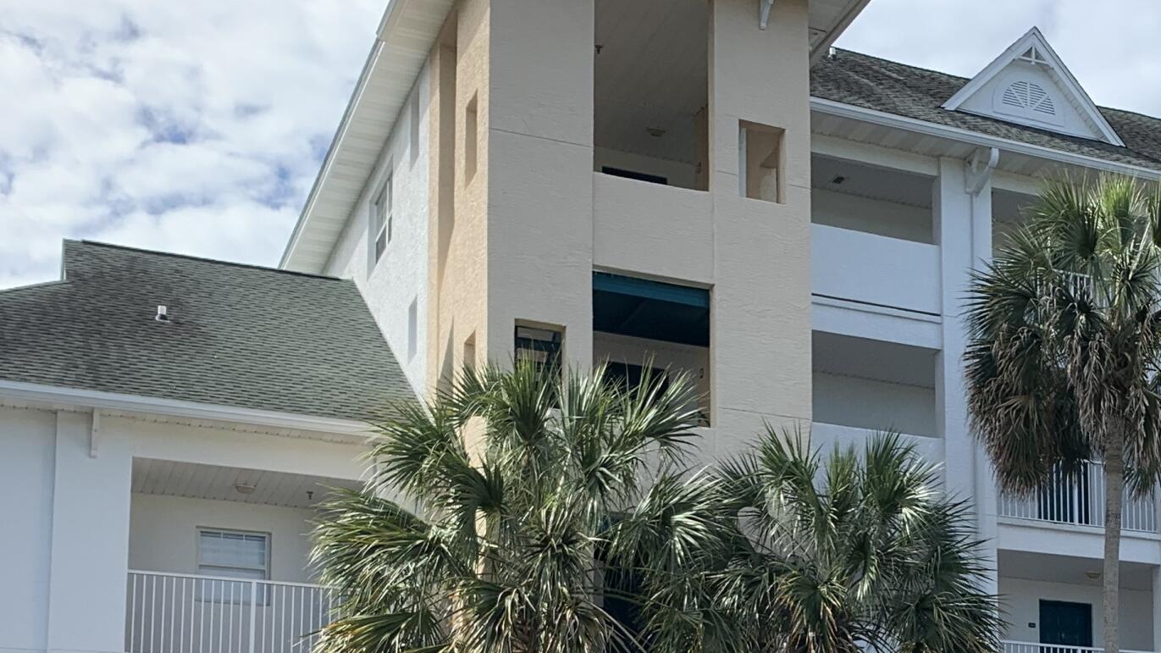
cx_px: 932
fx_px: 1909
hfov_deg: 32.9
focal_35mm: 62
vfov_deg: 18.4
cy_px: 789
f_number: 1.8
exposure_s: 1/1387
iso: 25
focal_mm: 4.25
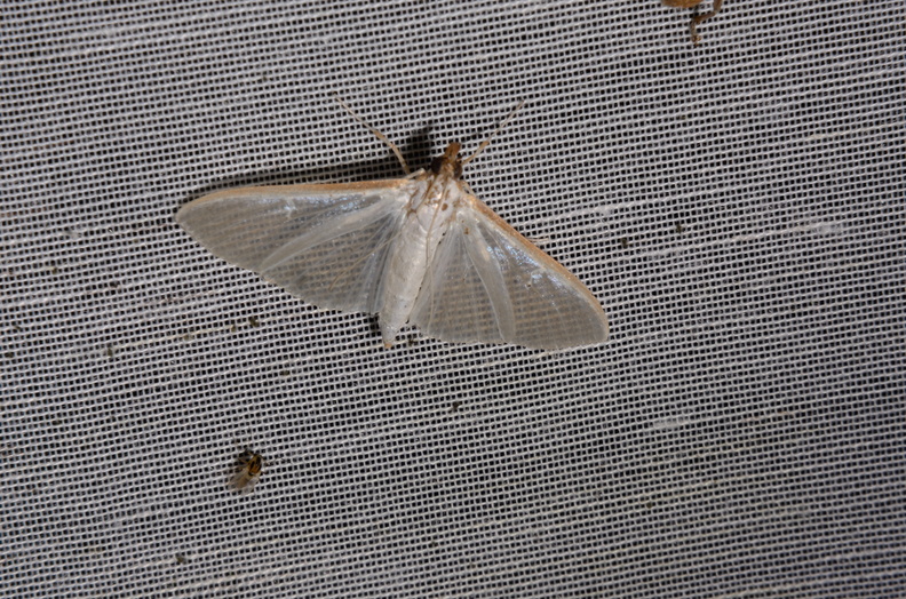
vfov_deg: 10.7
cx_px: 453
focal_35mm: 128
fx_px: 3201
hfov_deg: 16.1
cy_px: 300
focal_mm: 85
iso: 100
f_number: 25
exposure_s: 1/60
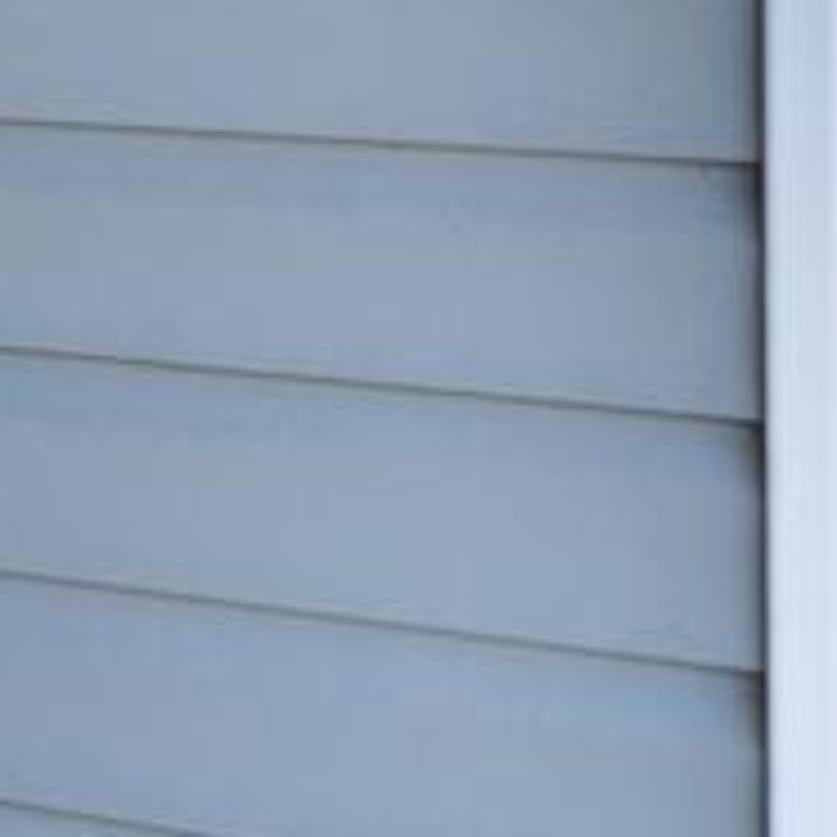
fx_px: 3064
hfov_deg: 8.7
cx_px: -2331
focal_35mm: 112
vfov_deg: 14.9
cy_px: -259
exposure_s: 1/90
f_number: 5.6
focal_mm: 12
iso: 100
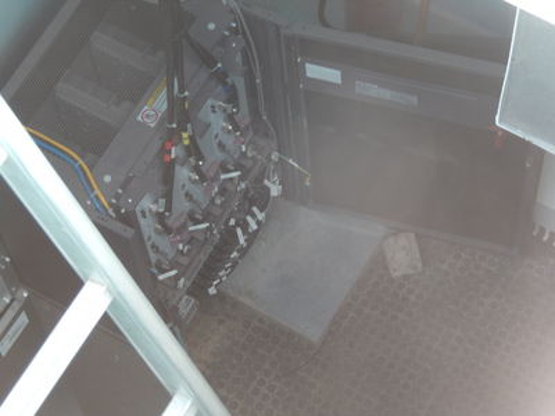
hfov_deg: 18.7
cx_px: 278
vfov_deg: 14.1
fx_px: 1683
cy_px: 208
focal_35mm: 105
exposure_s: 1/30
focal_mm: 18.9
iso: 200
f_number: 5.3
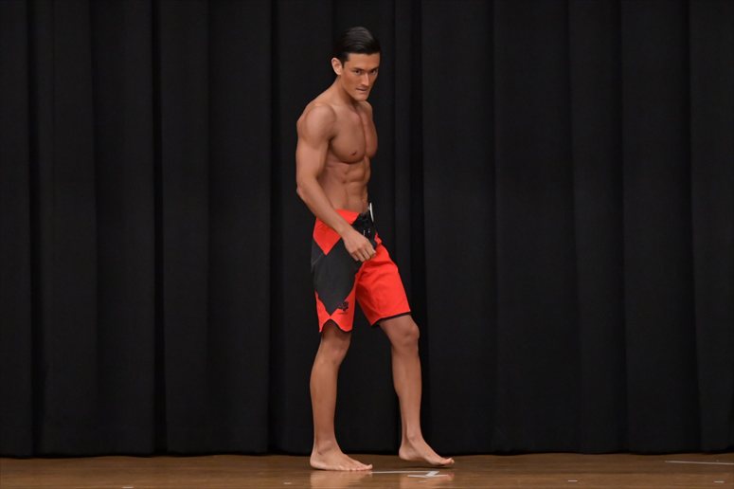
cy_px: 244
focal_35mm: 285
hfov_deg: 7.2
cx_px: 367
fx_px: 5808
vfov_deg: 4.8
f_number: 5.6
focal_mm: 190
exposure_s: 1/400
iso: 6400
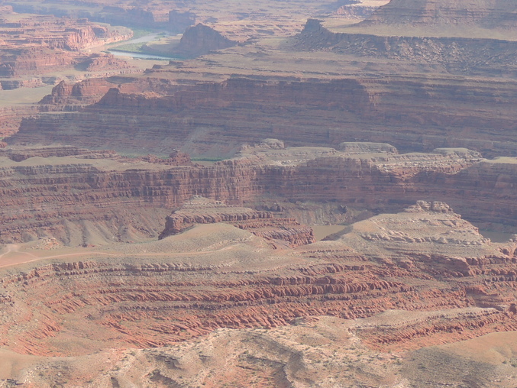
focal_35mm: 104
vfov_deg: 14.2
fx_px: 1554
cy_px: 232
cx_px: 207
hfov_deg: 18.9
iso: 100
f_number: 3.7
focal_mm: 9.8
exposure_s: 1/320
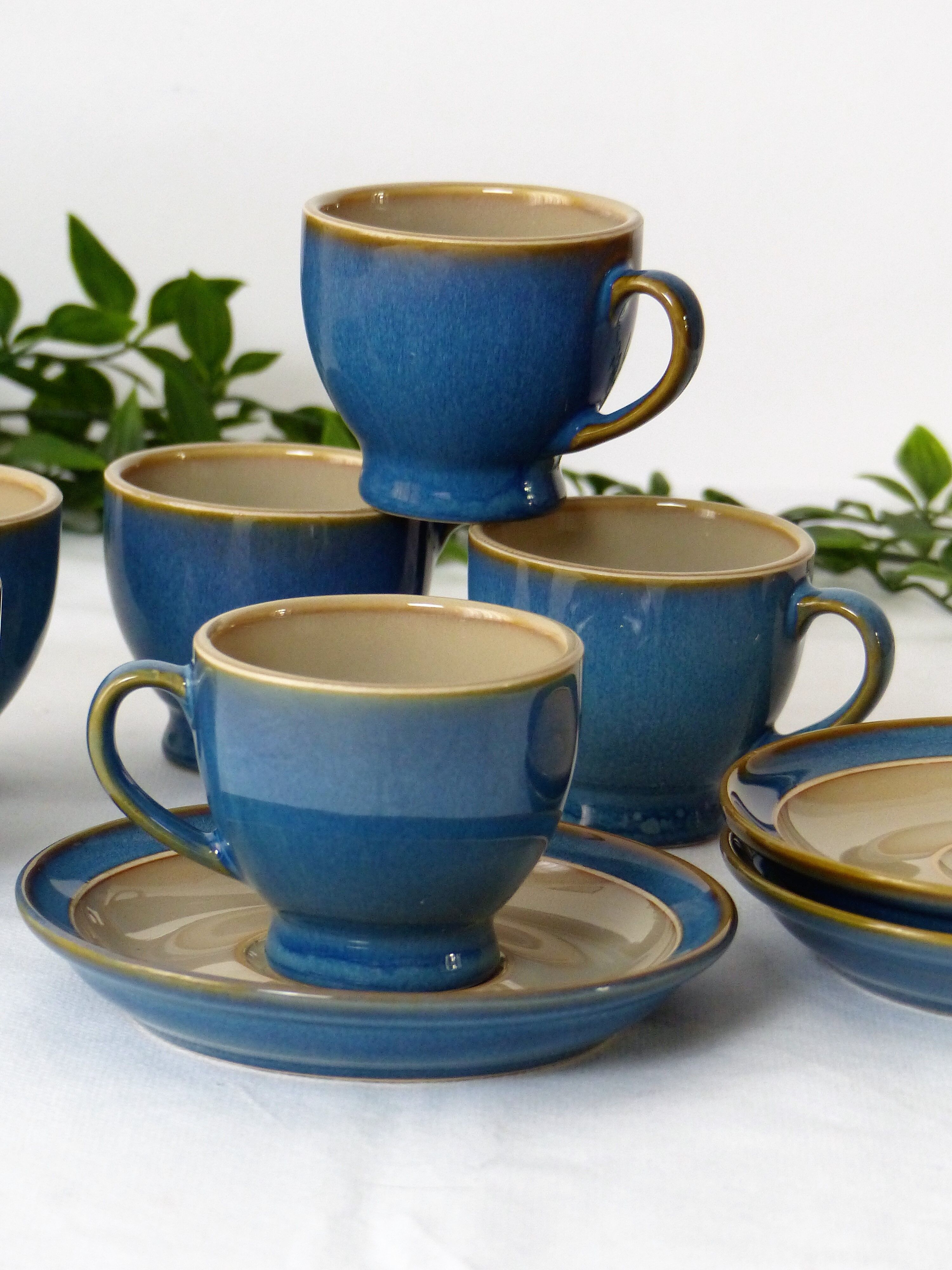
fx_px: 5757
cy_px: 635
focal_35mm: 157
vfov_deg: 12.6
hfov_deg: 9.5
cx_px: 476
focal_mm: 25.6
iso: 400
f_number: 2.8
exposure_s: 1/60
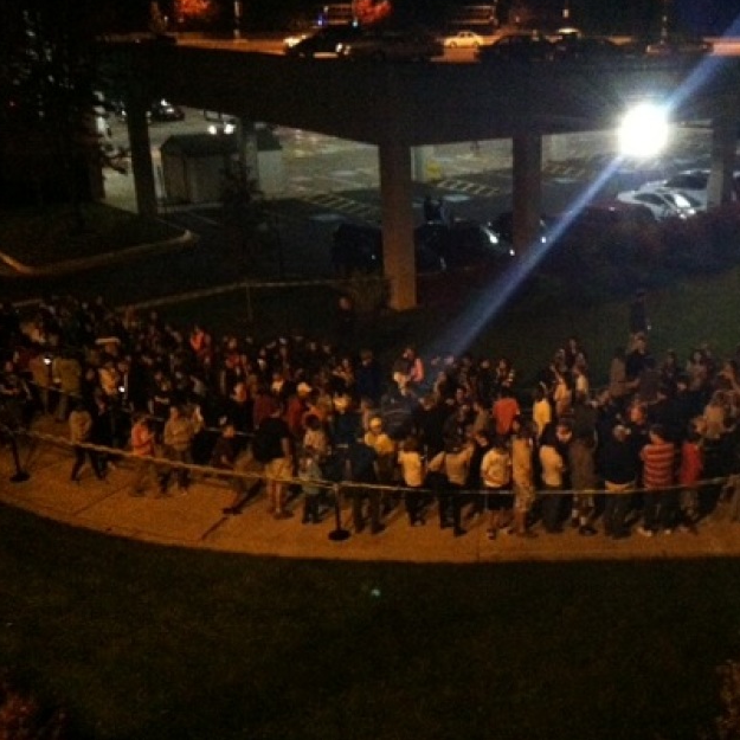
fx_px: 1016
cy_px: 365
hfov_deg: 39.5
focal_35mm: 42
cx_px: 500
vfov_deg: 40.0
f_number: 2.8
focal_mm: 3.85
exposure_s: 1/15
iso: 1000
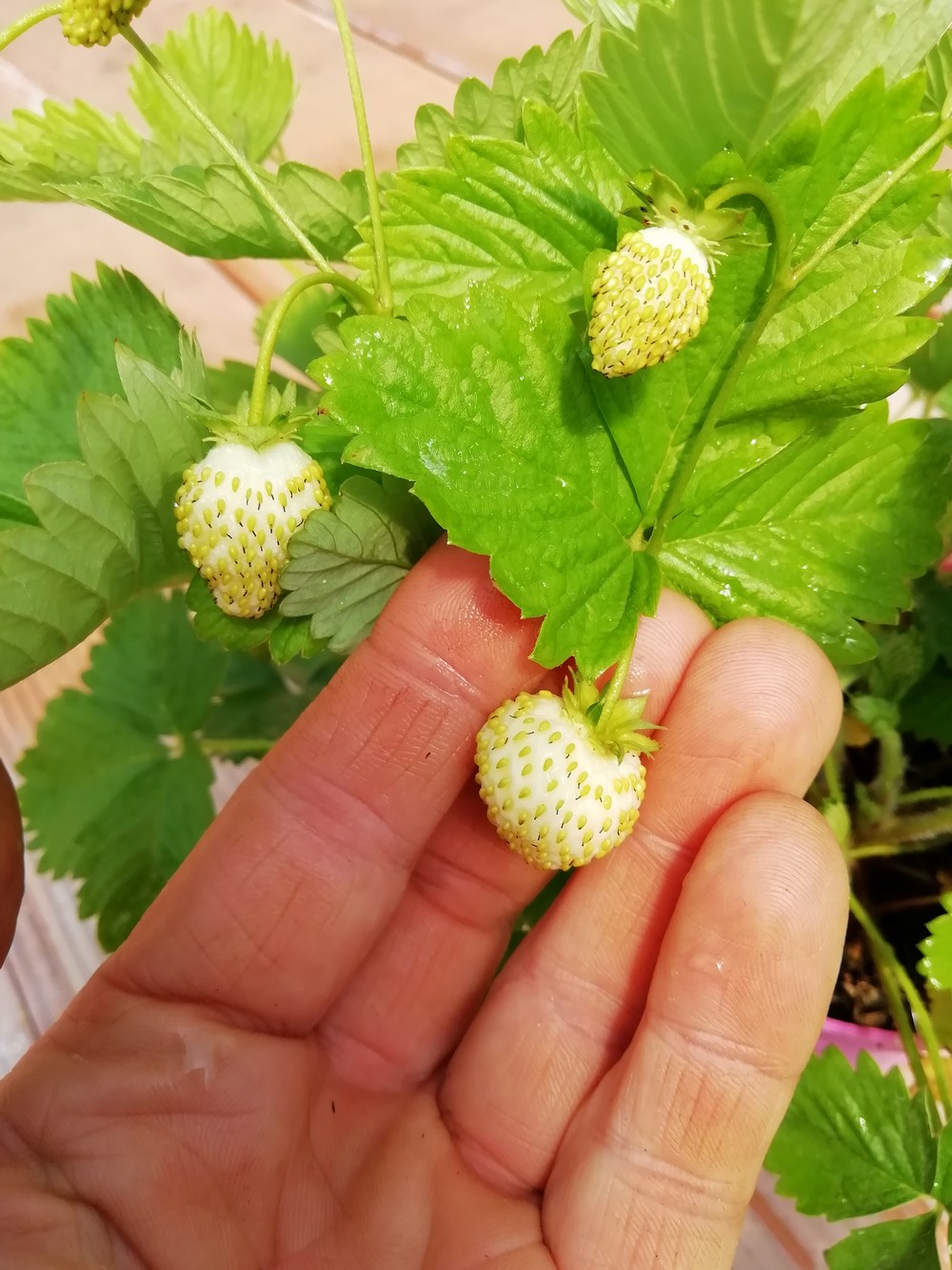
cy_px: 635
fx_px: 953
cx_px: 476
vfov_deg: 67.3
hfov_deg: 53.1
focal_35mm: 26
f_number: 2.2
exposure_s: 1/616
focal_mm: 3.21
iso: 50
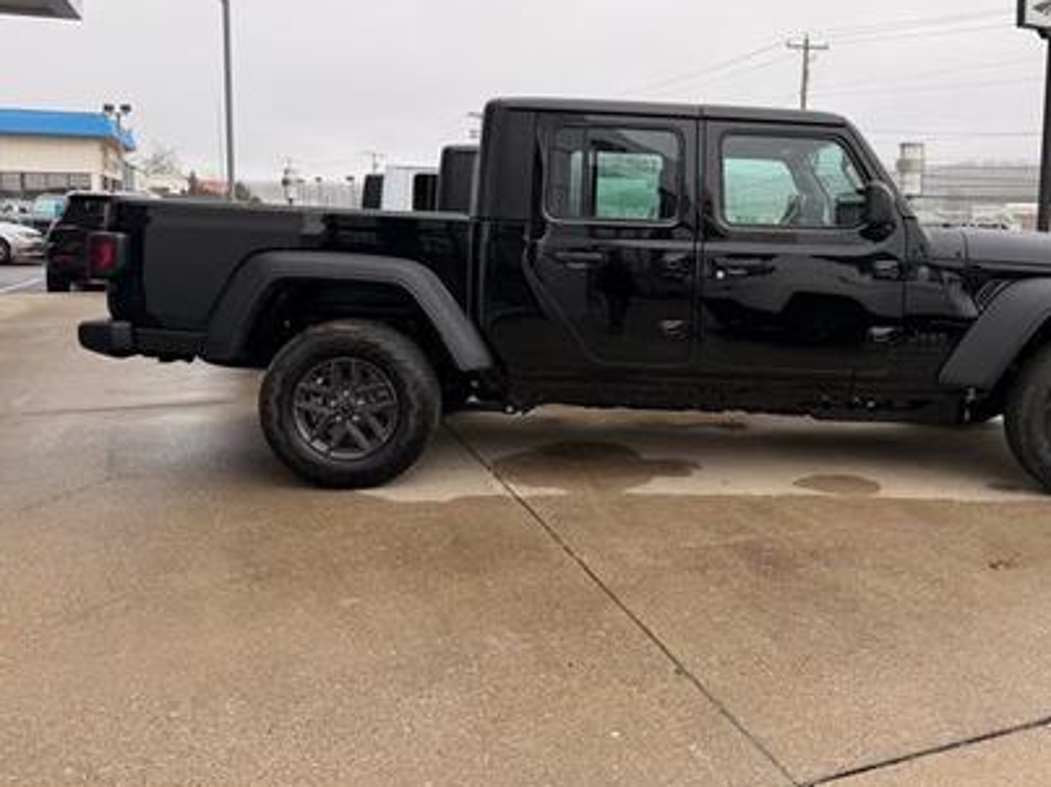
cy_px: 313
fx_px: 911
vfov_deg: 46.5
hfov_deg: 59.4
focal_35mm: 30
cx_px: 636
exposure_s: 1/1046
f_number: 1.78
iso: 80
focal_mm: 6.76
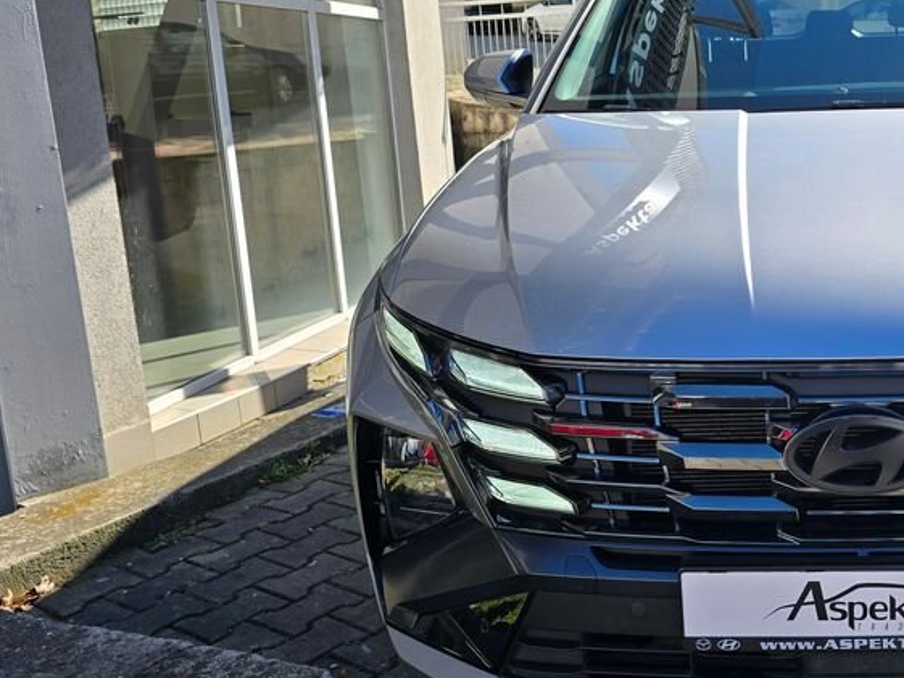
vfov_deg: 34.3
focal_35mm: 42
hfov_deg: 41.8
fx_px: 1097
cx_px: 786
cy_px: 272
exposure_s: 1/709
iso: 12
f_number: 1.7
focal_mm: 6.3
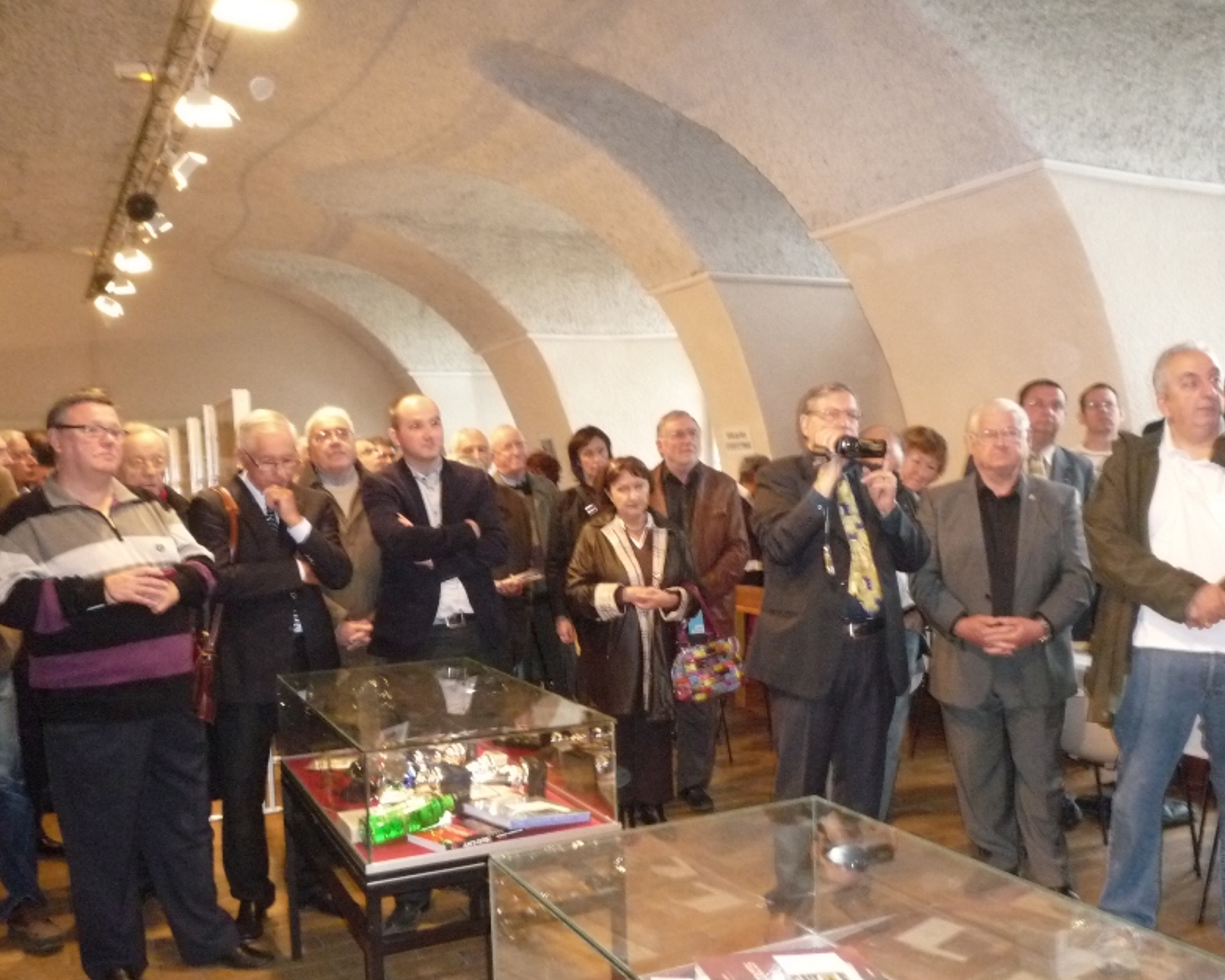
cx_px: 626
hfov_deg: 55.7
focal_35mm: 32
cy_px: 583
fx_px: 1160
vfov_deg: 45.6
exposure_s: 1/30
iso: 500
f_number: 2.8
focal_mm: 4.4
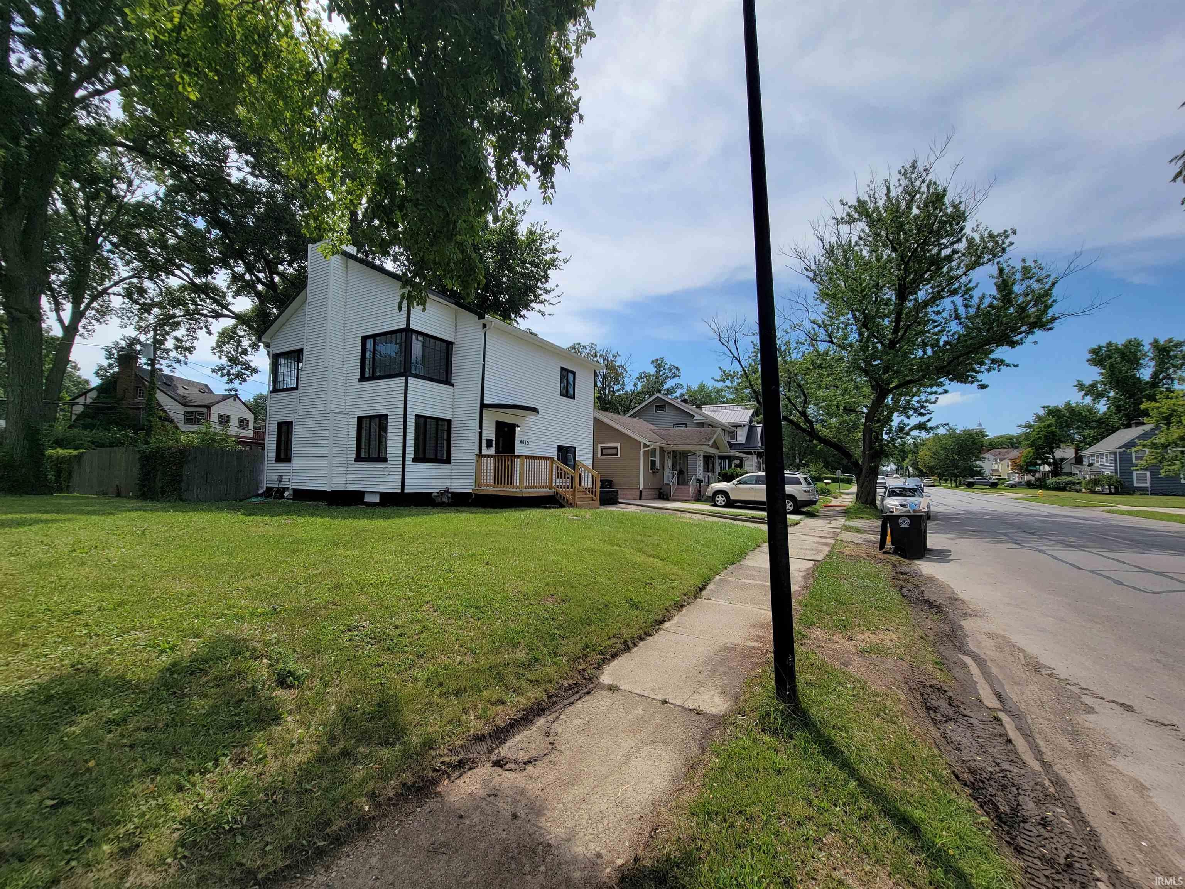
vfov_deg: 89.9
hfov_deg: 106.2
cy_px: 444
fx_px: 445
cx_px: 592
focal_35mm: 13
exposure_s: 1/2198
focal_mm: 2.2
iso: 50
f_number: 2.2
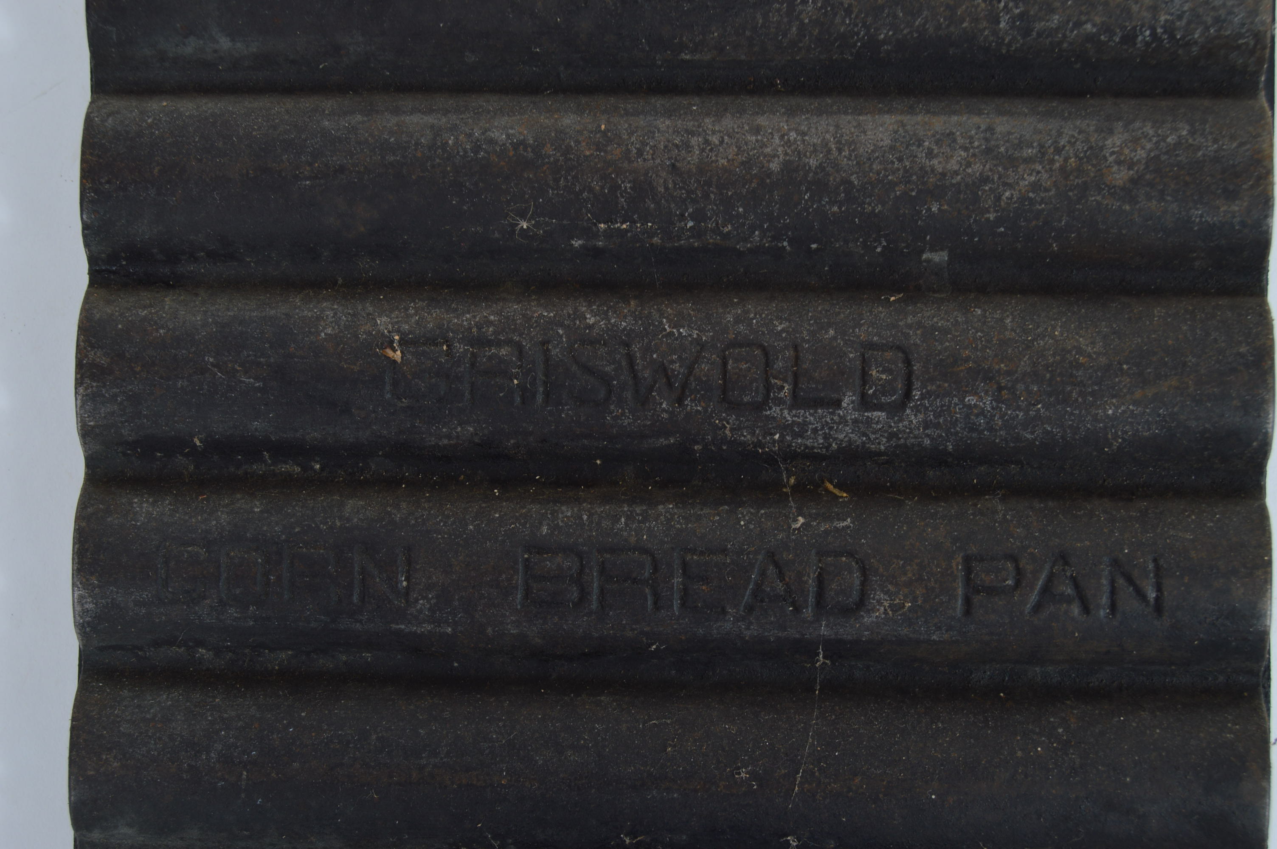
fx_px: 1595
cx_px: 638
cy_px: 424
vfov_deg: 29.8
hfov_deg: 43.6
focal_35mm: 45
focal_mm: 30
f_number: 9
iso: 100
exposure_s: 1/80
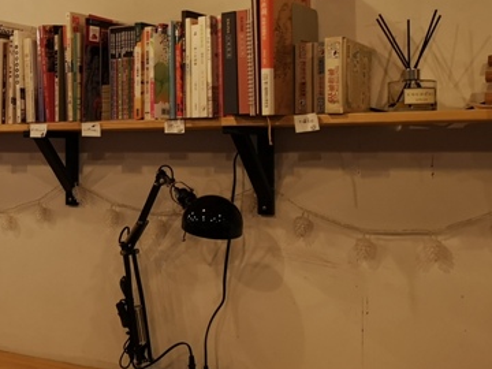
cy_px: 138
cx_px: -11
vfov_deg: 24.3
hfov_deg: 29.8
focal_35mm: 60
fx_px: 853
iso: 200
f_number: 1.8
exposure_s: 1/60
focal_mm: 3.95
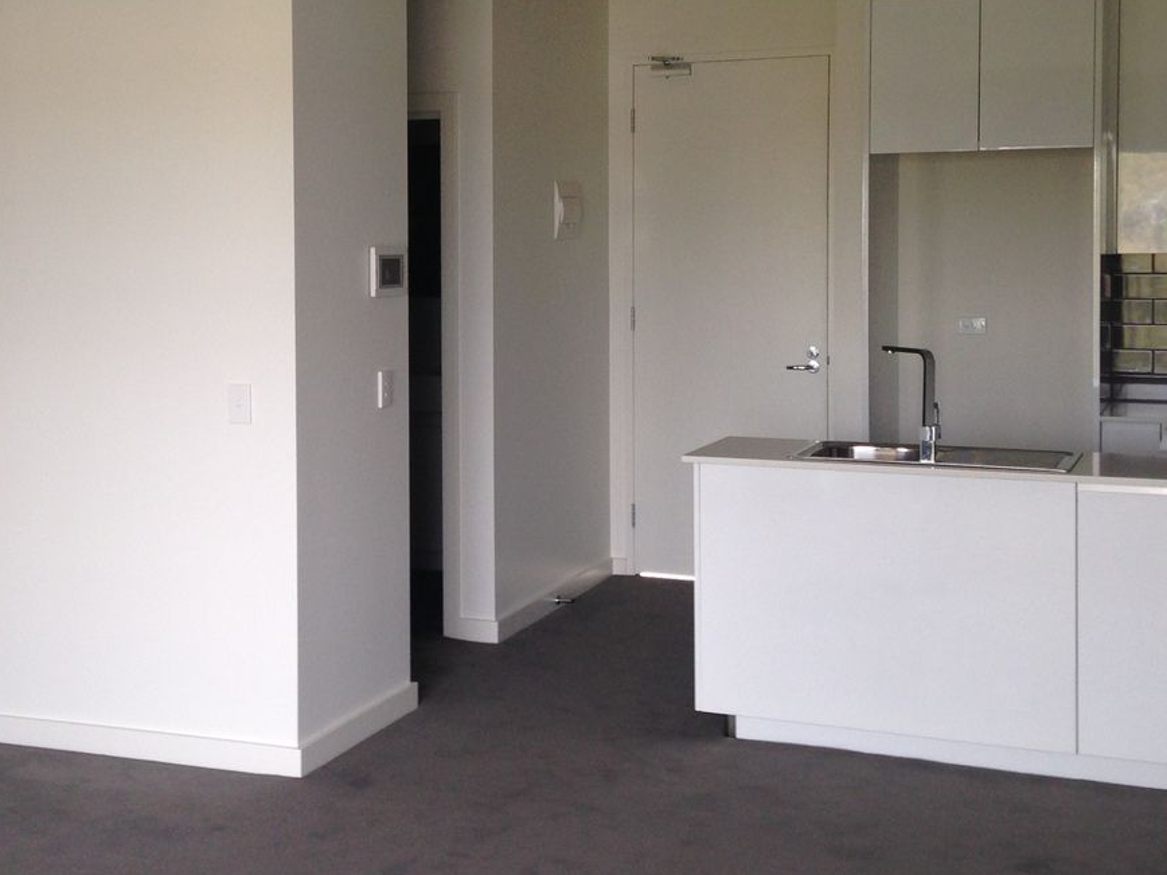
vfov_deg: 25.5
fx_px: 1922
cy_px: 291
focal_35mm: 57
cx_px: 413
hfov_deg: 33.6
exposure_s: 1/60
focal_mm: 4.12
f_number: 2.4
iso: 50
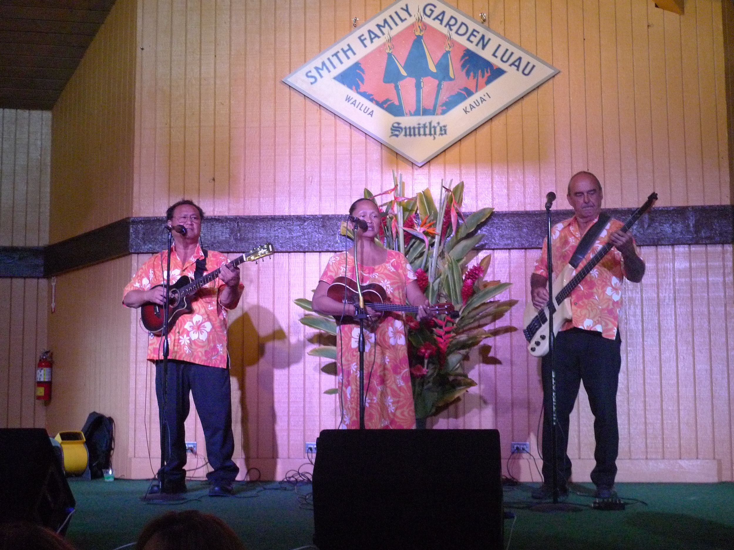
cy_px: 275
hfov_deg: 36.8
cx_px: 367
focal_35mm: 52
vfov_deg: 28.0
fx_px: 1103
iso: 800
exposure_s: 1/160
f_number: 2.7
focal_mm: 11.1
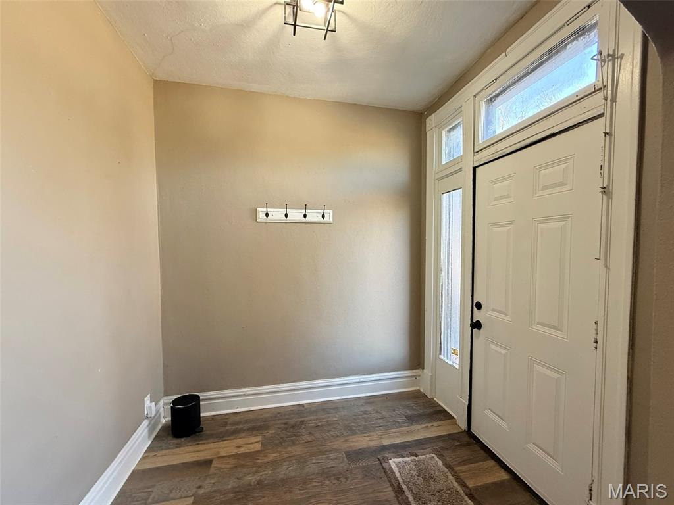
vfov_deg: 85.7
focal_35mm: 14
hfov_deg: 102.1
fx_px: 273
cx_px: 337
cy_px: 252
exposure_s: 1/120
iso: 320
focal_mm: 2.22
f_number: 2.2
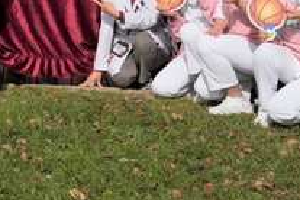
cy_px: -167
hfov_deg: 14.8
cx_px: -17
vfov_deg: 9.6
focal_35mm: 136
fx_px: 1133
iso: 100
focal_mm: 28
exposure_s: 1/640
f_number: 8
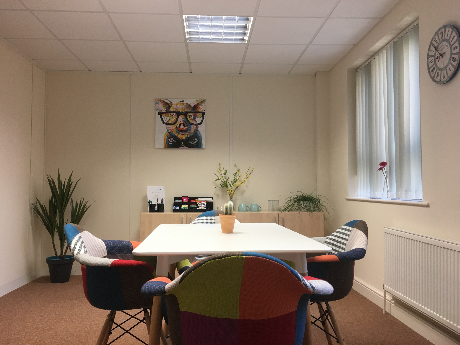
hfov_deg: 61.7
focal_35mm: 29
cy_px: 172
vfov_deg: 48.2
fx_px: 385
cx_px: 230
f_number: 2.2
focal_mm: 4.15
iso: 64
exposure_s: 1/33
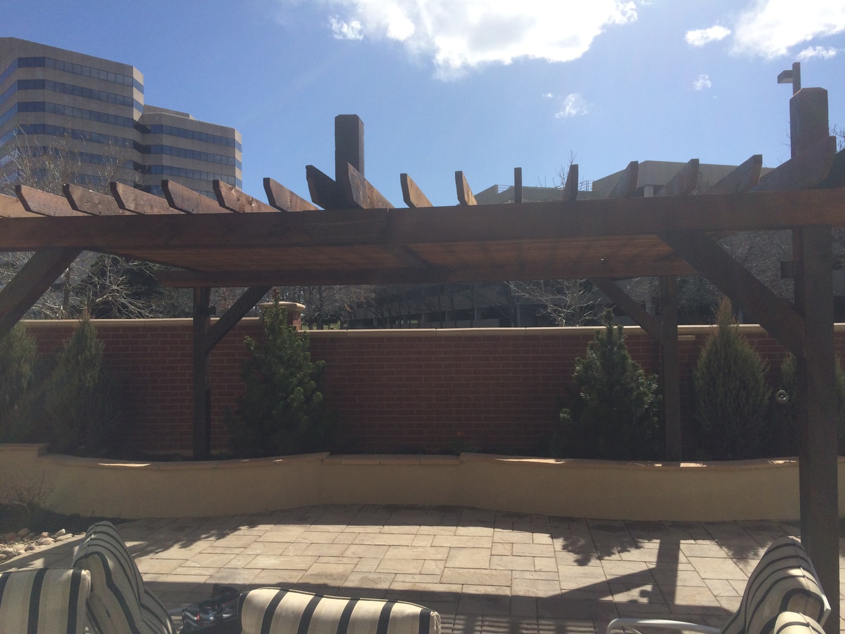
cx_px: 422
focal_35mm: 29
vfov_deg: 48.2
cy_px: 317
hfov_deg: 61.7
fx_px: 708
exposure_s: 1/2933
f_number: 2.2
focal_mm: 4.15
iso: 32
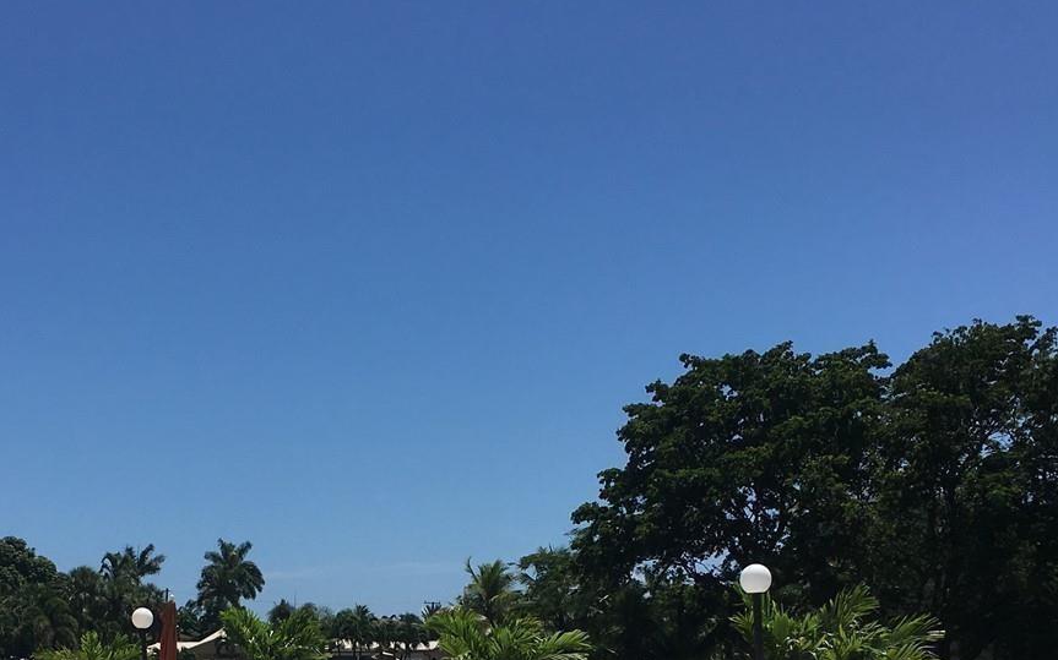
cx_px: 371
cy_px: 713
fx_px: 1643
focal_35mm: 57
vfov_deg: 21.6
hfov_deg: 35.4
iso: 25
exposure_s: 1/4525
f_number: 2.2
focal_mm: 4.15
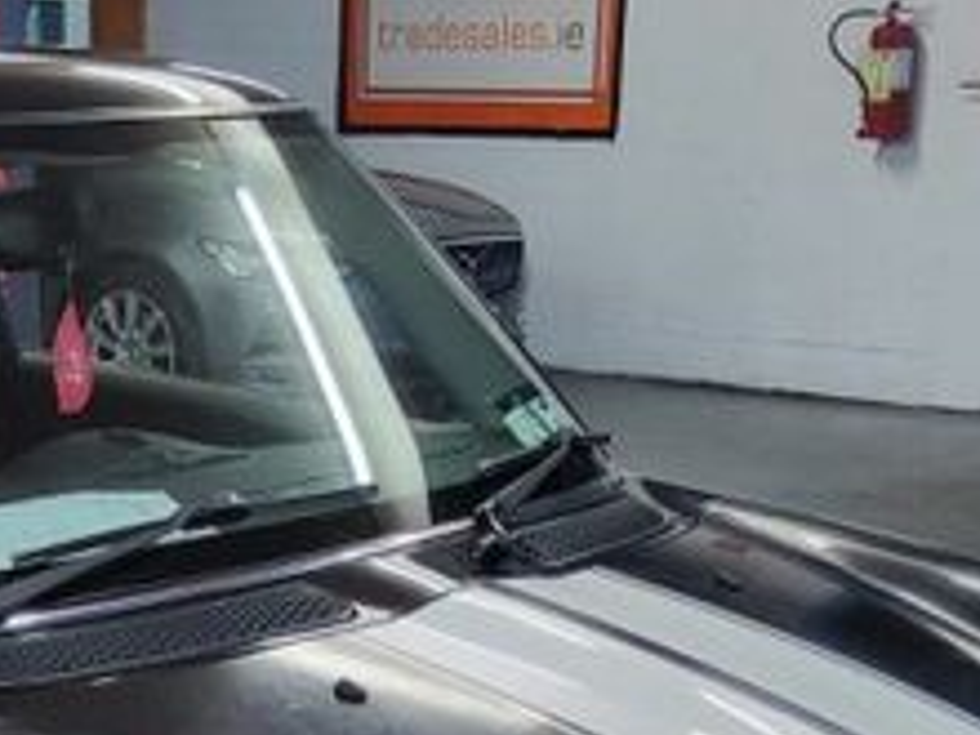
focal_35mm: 71
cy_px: 922
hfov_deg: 26.8
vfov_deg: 19.3
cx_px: 183
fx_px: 2010
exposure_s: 1/50
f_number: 2
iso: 200
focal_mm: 3.08
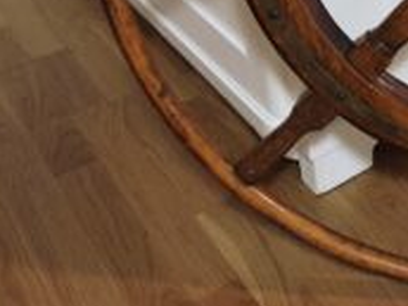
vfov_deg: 18.2
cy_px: -138
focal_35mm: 73
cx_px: 489
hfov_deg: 24.2
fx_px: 860
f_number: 1.7
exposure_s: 1/33.3
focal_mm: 5.35
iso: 1000
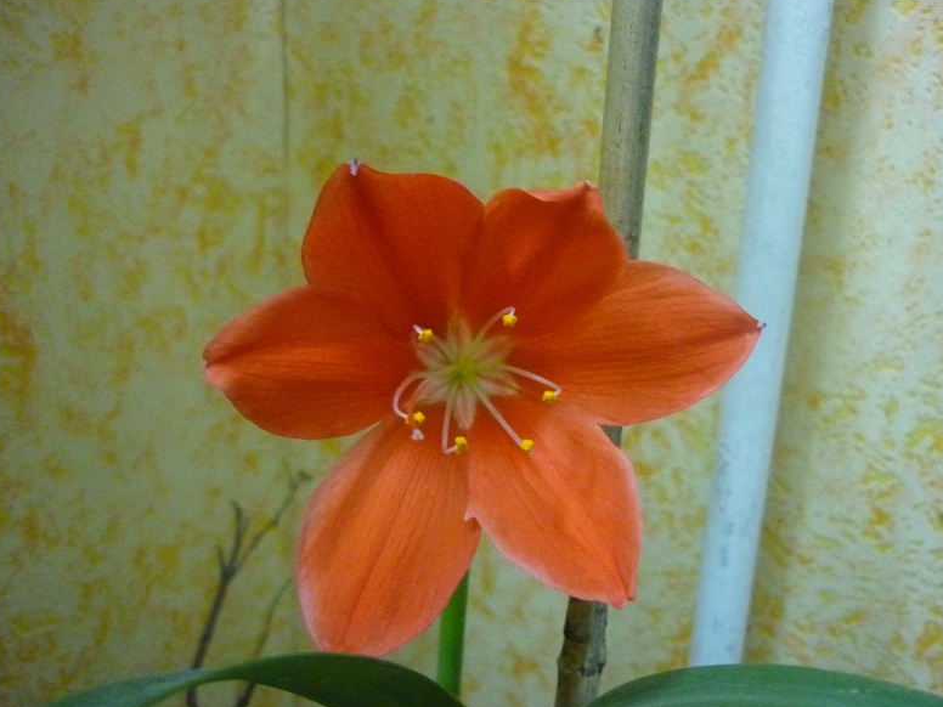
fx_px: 926
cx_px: 476
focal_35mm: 34
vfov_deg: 41.8
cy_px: 347
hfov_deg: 54.0
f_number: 2.8
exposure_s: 1/20
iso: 800
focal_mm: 5.5
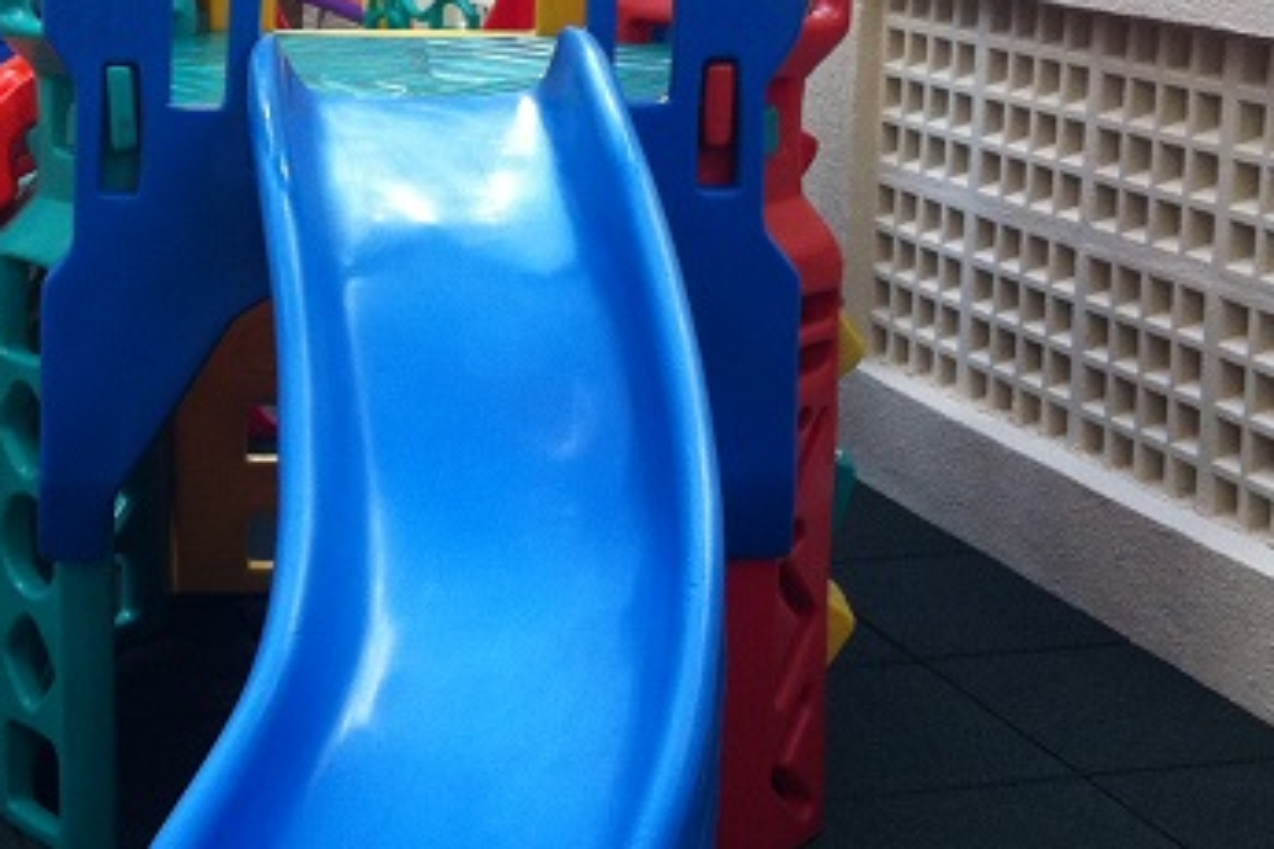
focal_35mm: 82
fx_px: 2902
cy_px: 149
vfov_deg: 16.5
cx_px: 140
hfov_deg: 24.1
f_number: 2.8
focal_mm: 3.85
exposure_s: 1/229
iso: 80
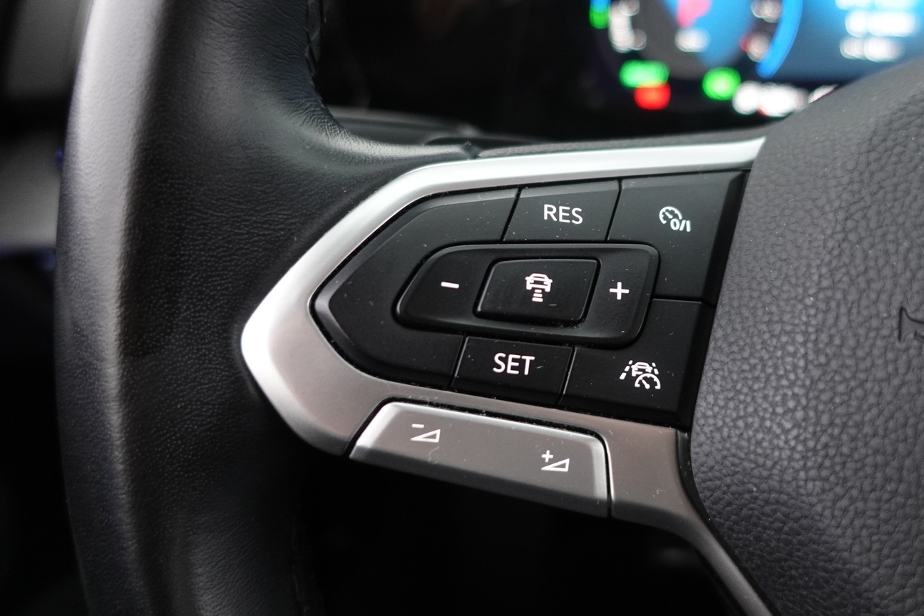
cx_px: 546
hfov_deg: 61.5
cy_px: 299
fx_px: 770
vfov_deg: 43.6
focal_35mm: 30
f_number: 1.8
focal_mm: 9.4
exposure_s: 1/20
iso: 800
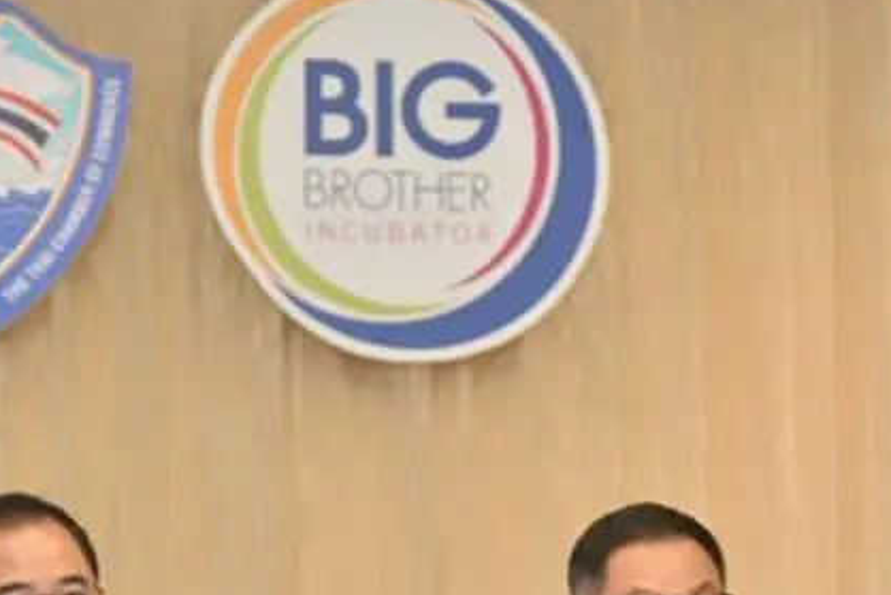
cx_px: 298
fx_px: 5768
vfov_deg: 5.9
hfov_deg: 8.8
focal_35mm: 233
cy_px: 510
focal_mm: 125
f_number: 3.2
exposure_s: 1/125
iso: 1250
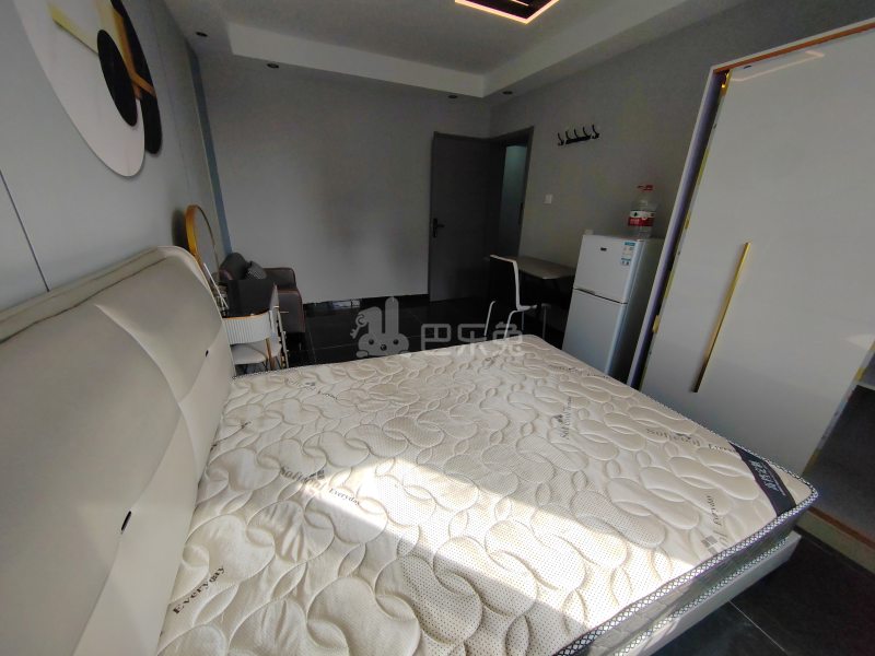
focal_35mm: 13
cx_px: 438
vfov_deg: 89.9
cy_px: 328
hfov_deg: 106.2
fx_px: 329
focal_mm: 2.16
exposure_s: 1/370
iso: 100
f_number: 2.2
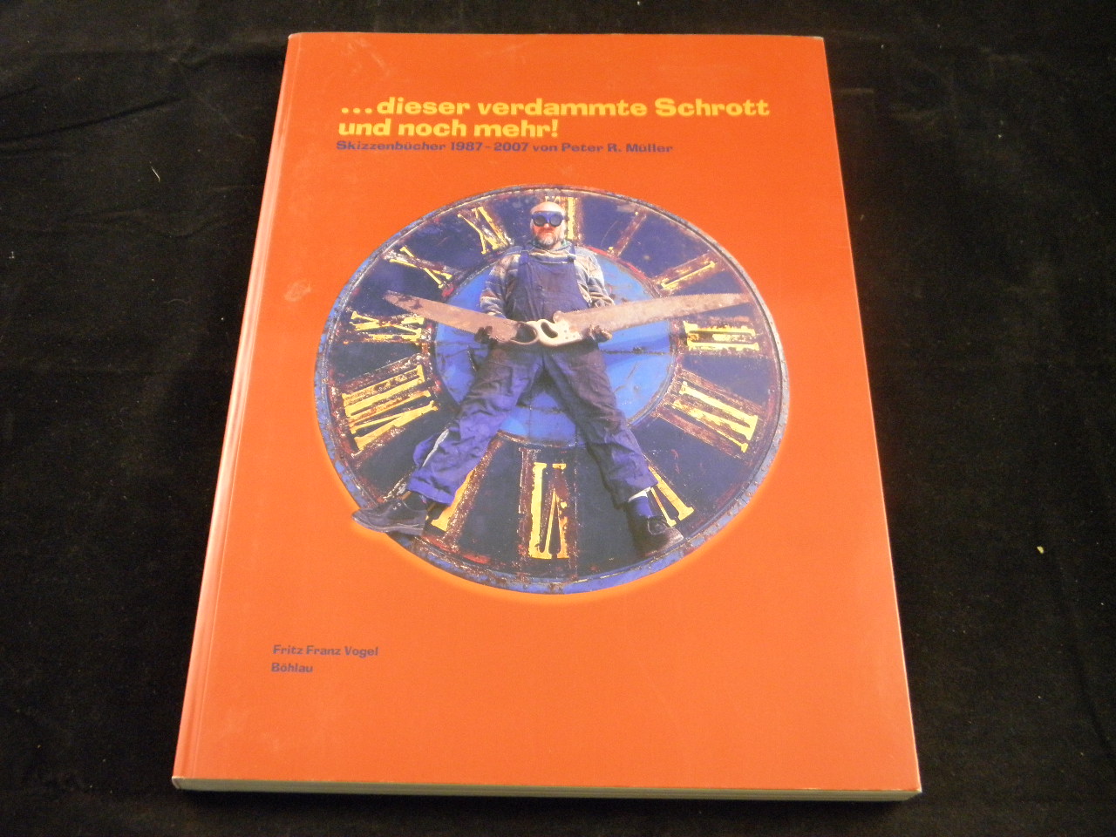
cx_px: 558
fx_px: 1225
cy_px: 418
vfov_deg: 37.7
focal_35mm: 38
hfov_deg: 49.0
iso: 400
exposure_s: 1/20
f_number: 3.7
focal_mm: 6.8
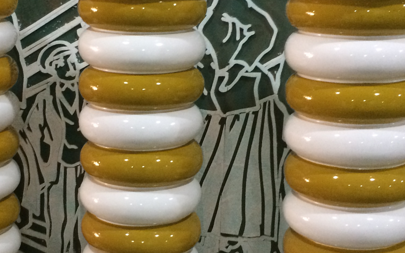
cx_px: 110
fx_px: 739
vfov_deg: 19.4
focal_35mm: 67
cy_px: 147
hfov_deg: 30.2
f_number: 2.2
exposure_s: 1/24
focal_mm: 4.15
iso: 250
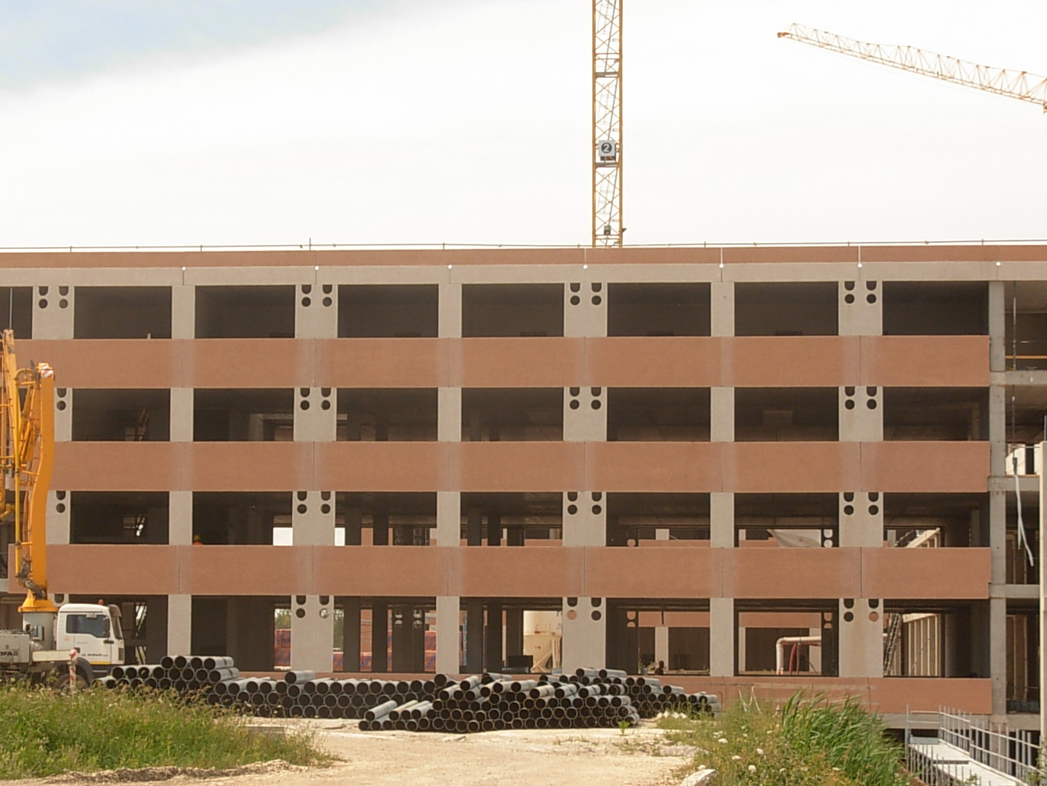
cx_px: 382
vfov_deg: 14.1
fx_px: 3177
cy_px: 406
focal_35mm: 105
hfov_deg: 18.7
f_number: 3.7
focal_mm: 13.5
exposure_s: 1/609
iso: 79
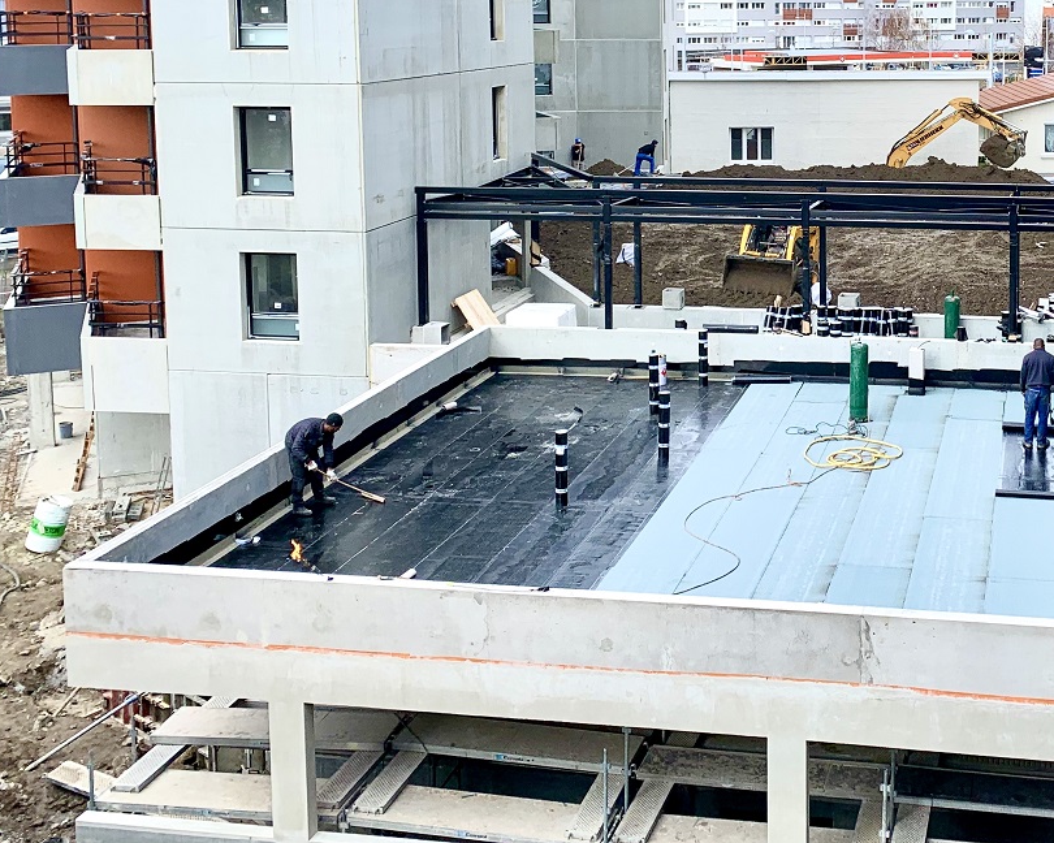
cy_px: 162
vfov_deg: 31.2
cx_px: 833
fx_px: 1466
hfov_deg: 38.2
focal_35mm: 47
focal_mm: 4.25
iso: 25
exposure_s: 1/1100
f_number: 1.8
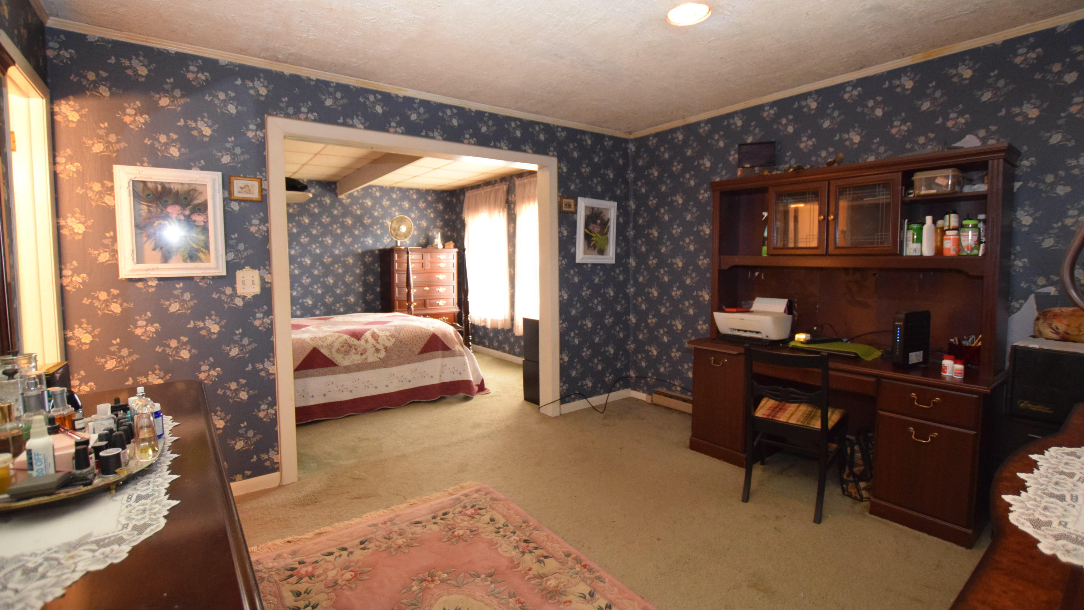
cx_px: 548
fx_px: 460
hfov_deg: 99.4
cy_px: 284
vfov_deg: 67.0
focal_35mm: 16
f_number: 3.5
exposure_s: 1/60
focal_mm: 10
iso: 3200
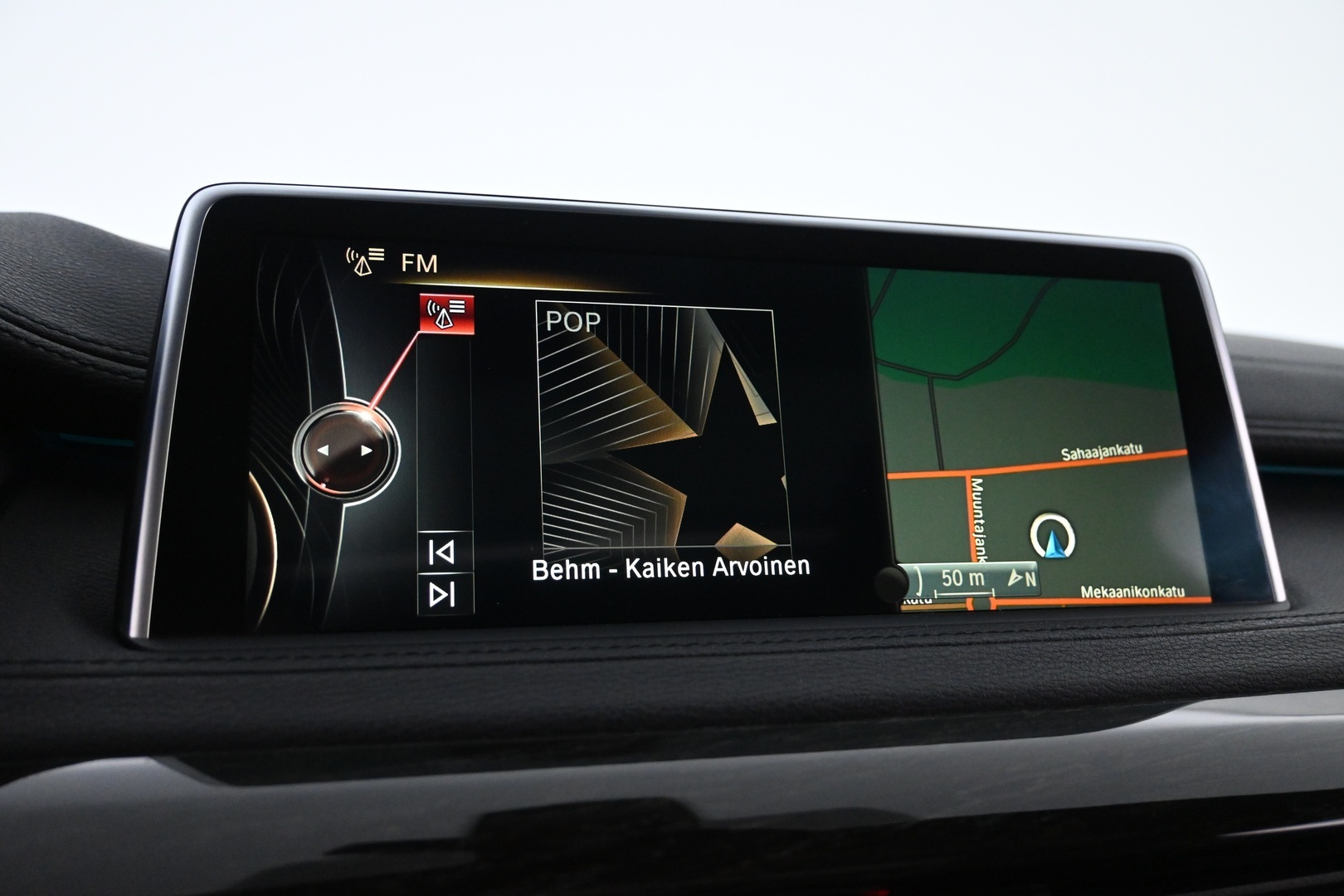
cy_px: 448
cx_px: 672
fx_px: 1148
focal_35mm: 31
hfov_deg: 60.7
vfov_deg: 42.6
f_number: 3.8
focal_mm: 20.5
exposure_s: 1/60
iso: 3200
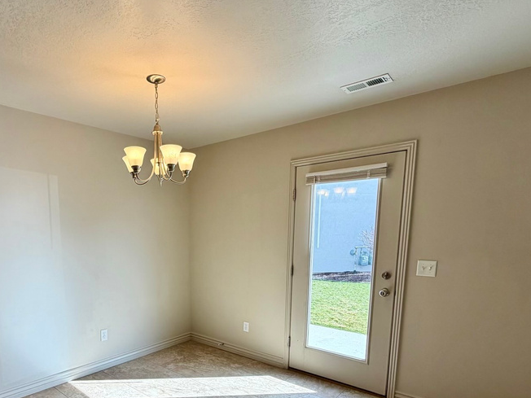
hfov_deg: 75.1
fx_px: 337
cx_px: 200
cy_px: 282
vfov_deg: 58.9
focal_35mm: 22
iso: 40
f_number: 2.2
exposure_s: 1/127
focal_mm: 2.22
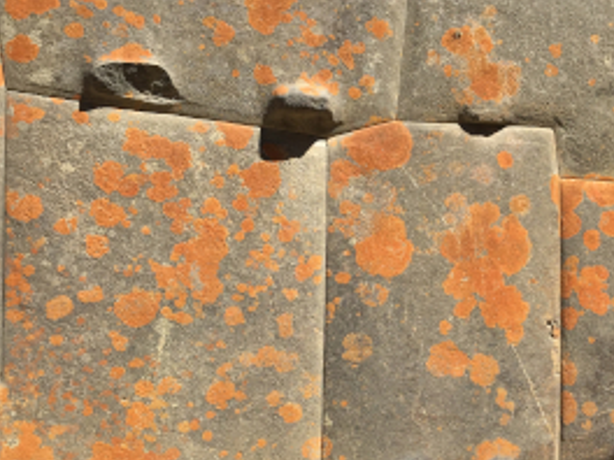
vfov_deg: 32.4
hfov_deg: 42.2
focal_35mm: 44
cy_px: 328
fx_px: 780
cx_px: 421
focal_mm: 4.15
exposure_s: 1/1582
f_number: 2.2
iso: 32
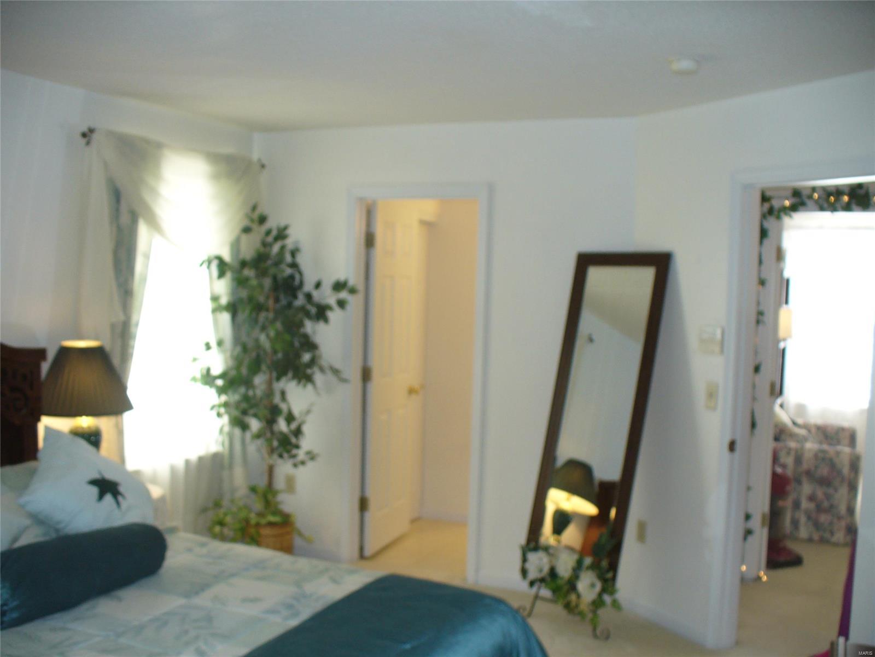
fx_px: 935
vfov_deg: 38.7
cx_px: 438
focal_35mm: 37
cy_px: 328
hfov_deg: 50.1
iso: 100
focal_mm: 6.1
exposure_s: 1/40
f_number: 2.8
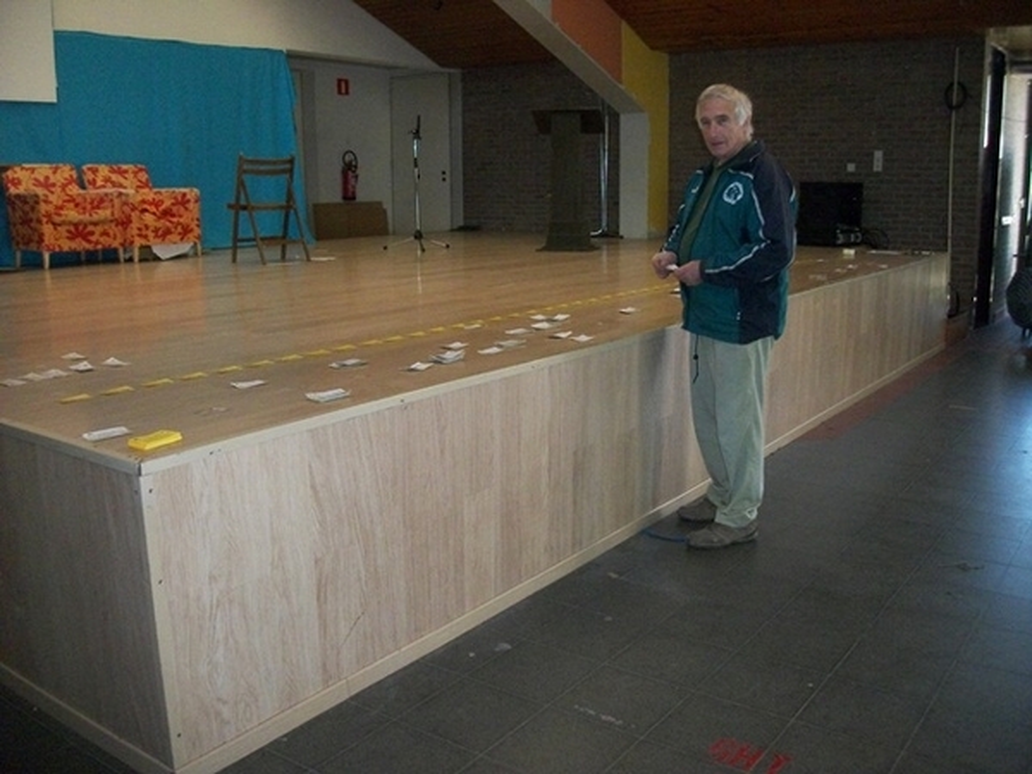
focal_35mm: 32
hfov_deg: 56.8
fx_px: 954
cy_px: 387
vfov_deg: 44.2
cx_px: 516
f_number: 2.9
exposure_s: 1/125
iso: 400
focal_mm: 5.7
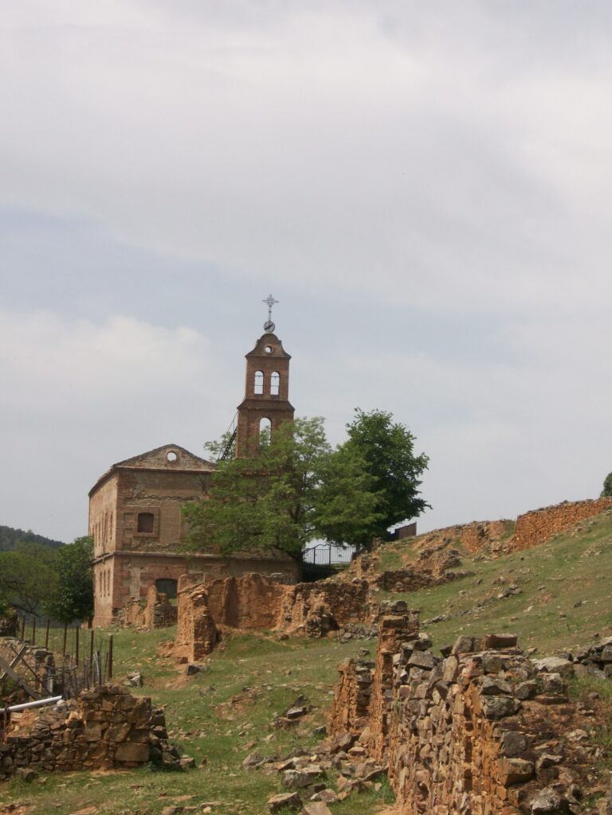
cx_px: 306
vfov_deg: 19.3
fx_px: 2404
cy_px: 408
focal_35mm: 102
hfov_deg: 14.5
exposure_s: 1/525
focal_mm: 17.1
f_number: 5.1
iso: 64
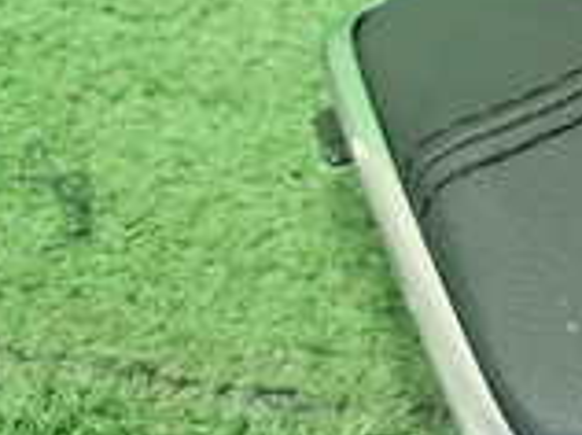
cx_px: 936
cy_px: -44
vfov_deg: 12.7
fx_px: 1914
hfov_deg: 15.6
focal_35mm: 114
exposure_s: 1/125
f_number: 2.3
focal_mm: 5.5
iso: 400
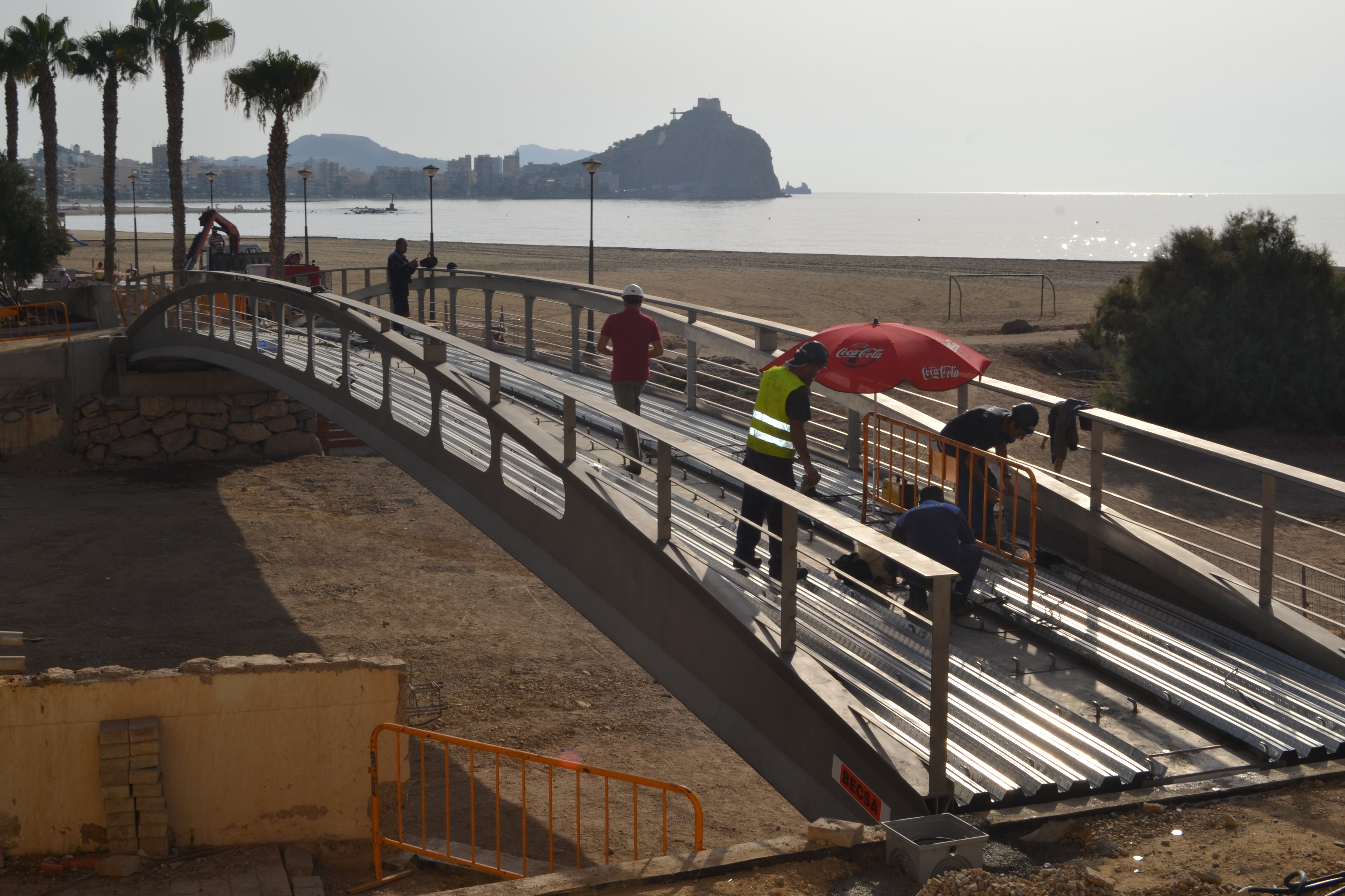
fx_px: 1793
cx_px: 672
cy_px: 448
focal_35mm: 48
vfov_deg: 28.1
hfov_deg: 41.1
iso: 100
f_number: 14
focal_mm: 32
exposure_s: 1/200
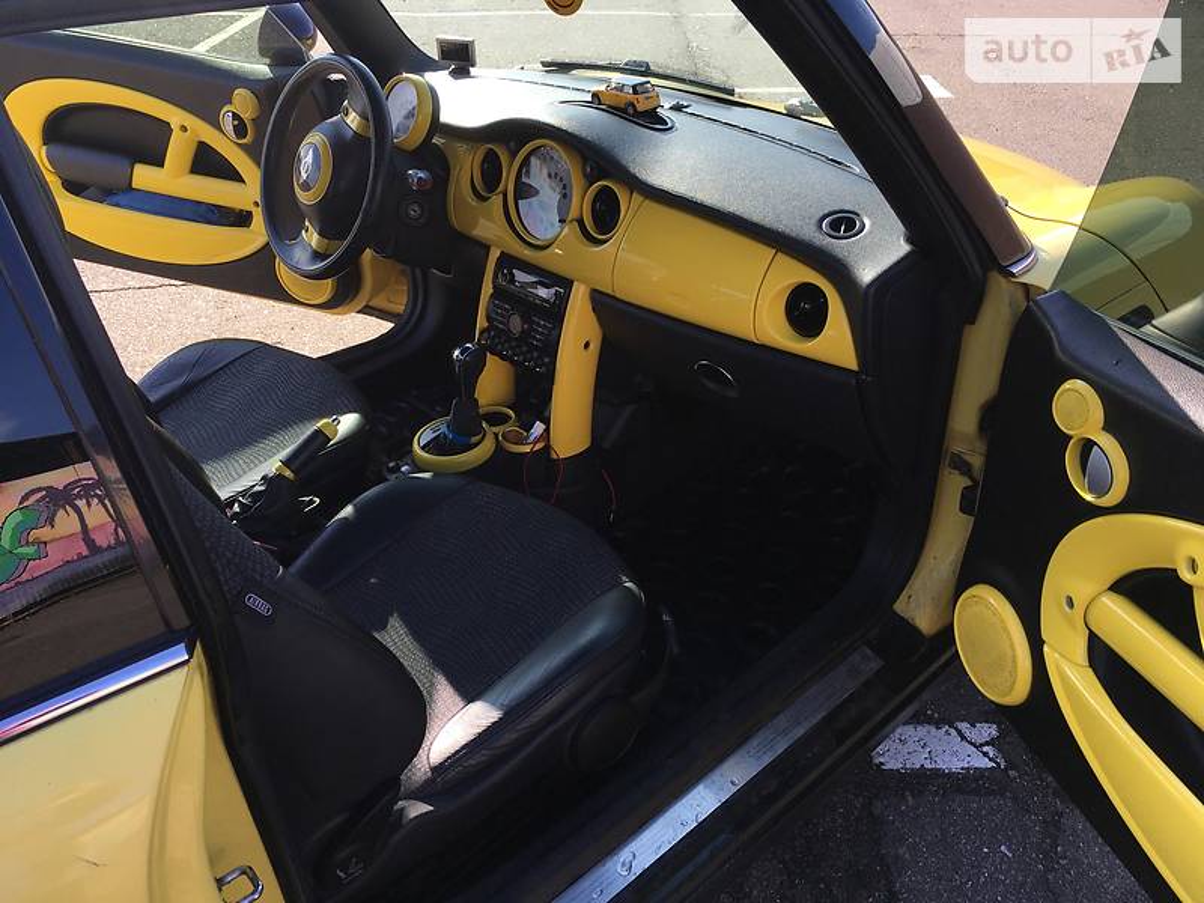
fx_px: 1009
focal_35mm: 29
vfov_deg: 48.2
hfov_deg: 61.7
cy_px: 452
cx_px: 602
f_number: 2.2
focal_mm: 4.2
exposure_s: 1/496
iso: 25
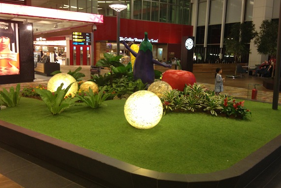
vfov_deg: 37.8
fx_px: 273
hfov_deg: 54.4
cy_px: 88
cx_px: 140
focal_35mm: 35
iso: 125
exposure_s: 1/20
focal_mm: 4.13
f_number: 2.4
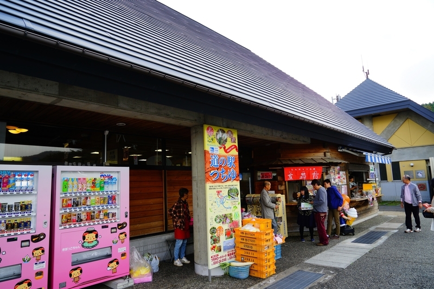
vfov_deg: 53.2
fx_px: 289
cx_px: 217
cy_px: 144
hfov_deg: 73.7
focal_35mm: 24
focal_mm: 24
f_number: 6.7
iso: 100
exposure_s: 1/90
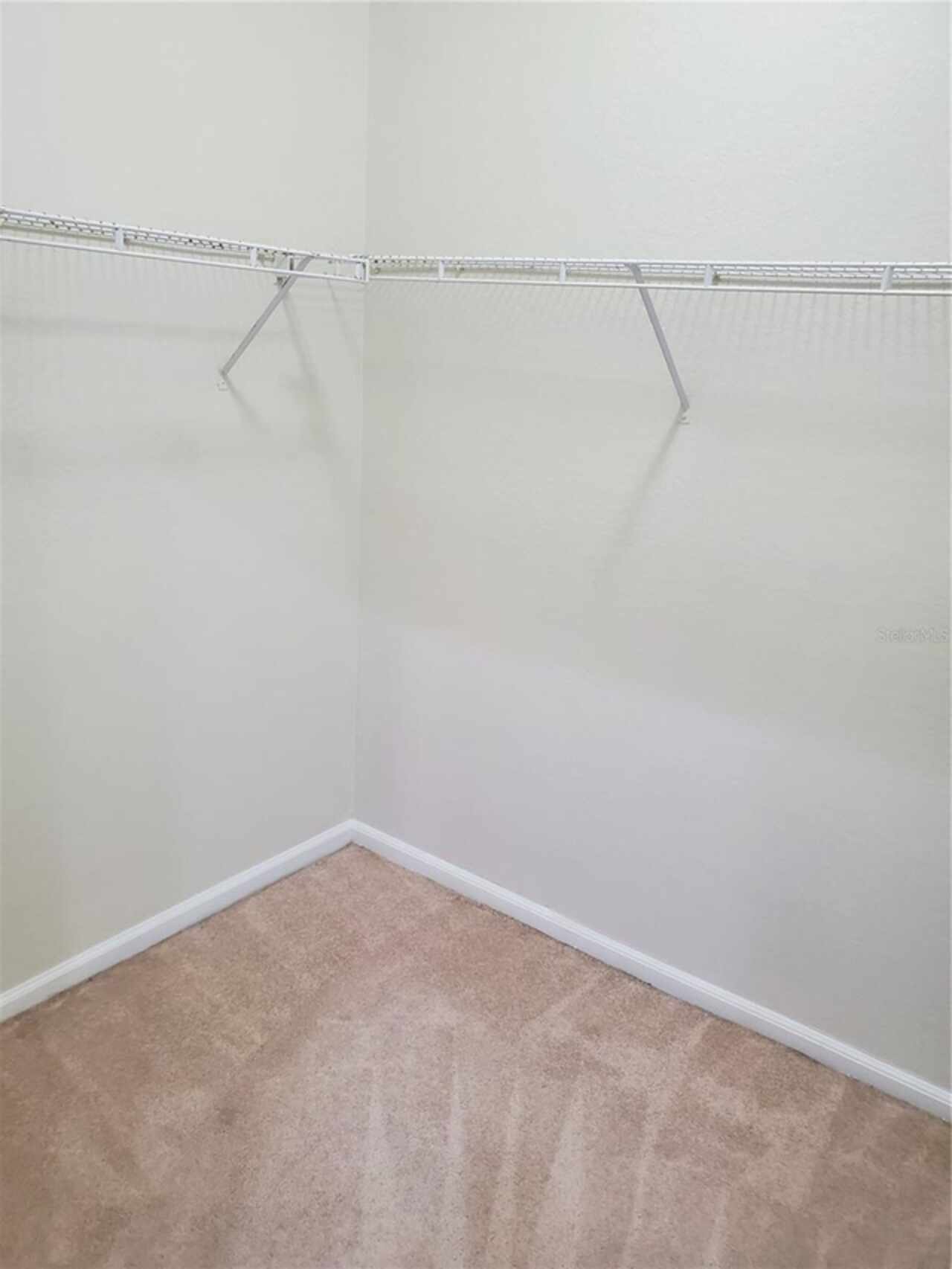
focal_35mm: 26
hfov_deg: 53.1
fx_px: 953
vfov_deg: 67.3
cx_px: 476
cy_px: 634
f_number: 2.4
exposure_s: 1/40
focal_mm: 4.3
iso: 200
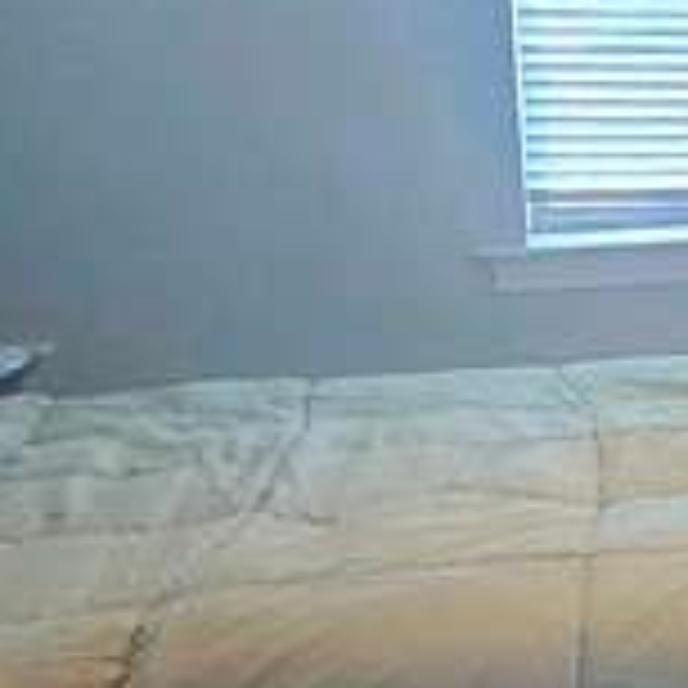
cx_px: 1533
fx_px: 1731
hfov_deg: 15.5
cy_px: 261
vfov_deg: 22.4
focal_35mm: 77
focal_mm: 2.2
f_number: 2.2
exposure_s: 1/60.2
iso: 250
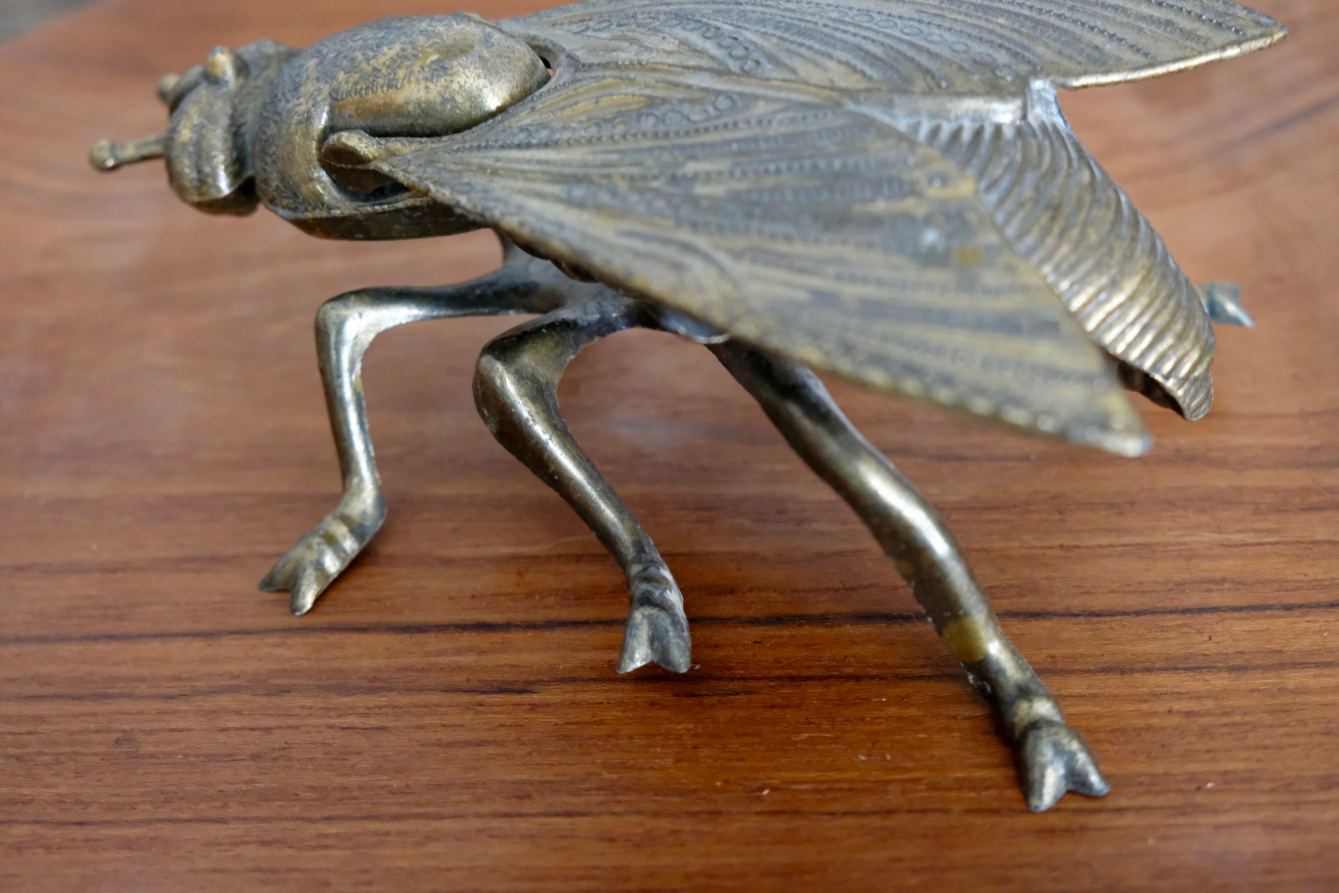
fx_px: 1488
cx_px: 670
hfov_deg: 48.5
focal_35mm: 40
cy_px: 446
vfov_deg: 33.4
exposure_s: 1/90
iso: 6400
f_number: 4
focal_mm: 26.5
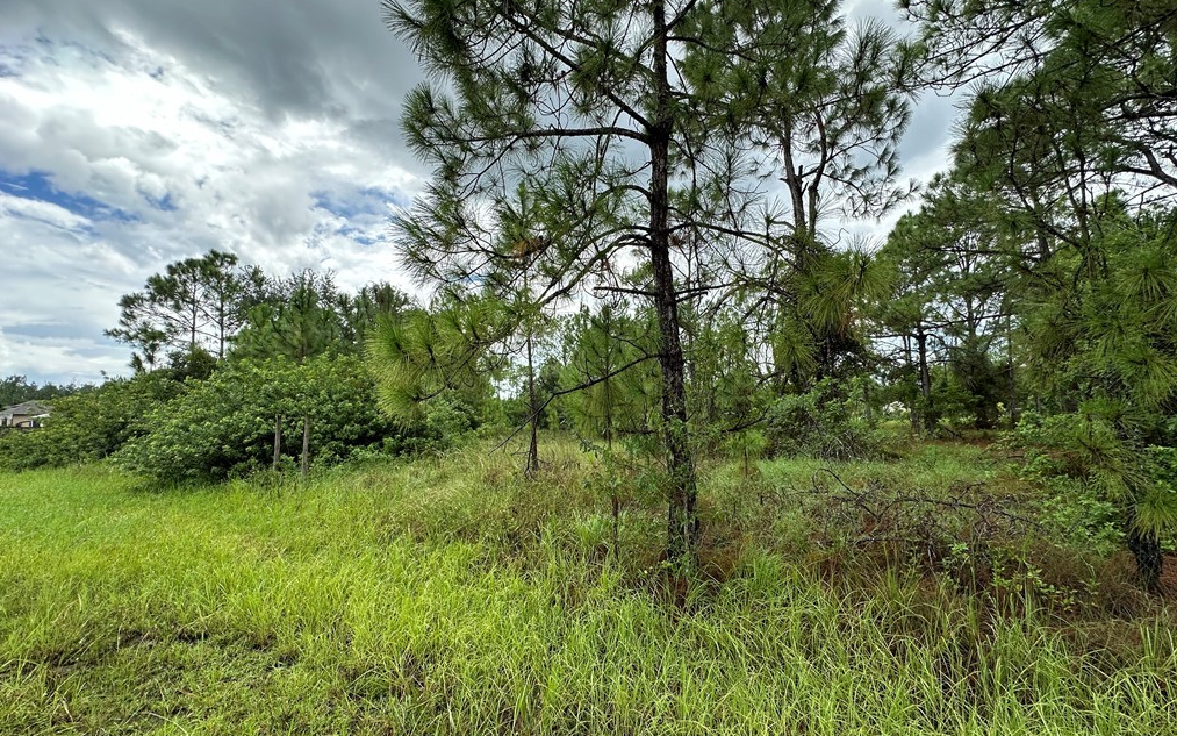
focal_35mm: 15
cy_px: 378
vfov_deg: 74.8
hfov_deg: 101.5
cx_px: 590
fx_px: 481
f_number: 2.2
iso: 40
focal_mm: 2.22
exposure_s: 1/633
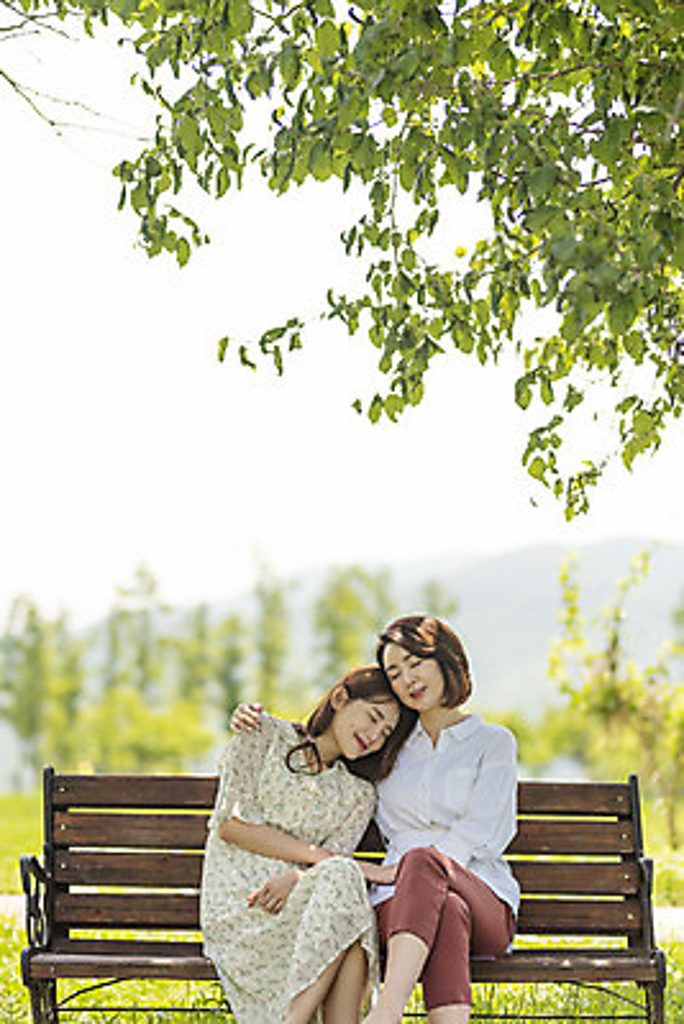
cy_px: 512
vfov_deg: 23.9
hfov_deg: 16.1
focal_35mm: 85
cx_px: 342
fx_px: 2420
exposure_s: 1/3200
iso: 100
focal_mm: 85
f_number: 2
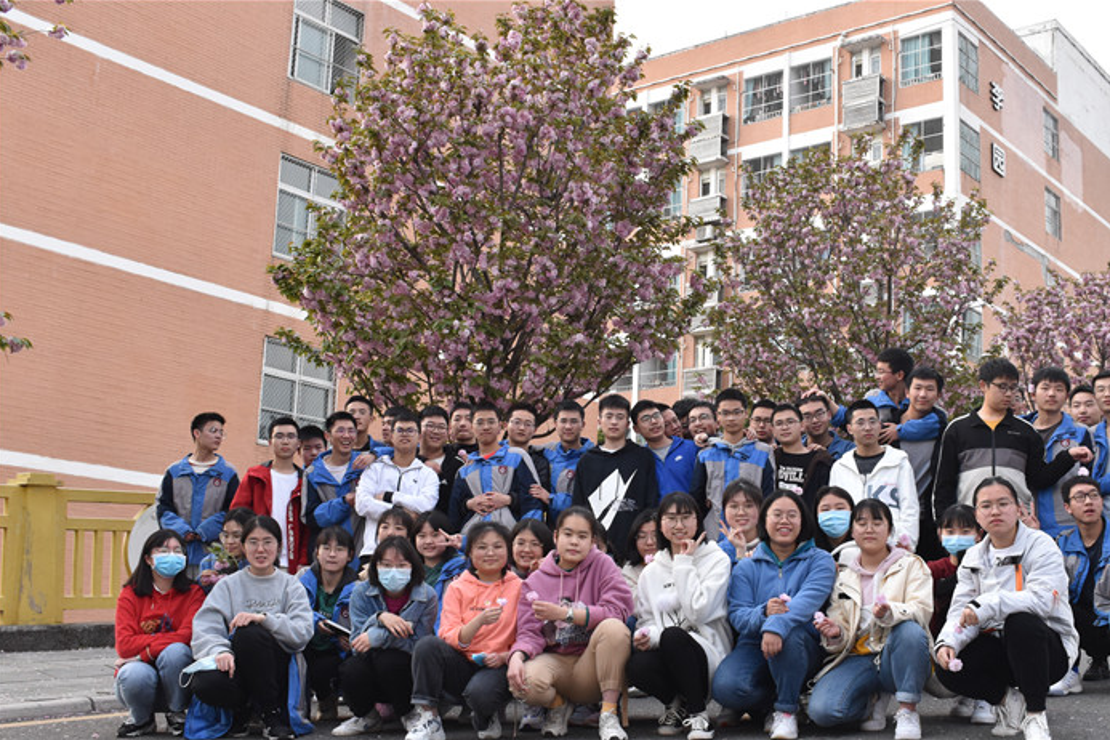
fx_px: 1405
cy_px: 415
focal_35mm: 46
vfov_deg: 29.5
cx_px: 621
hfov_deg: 43.0
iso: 1000
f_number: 10
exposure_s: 1/400
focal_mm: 27
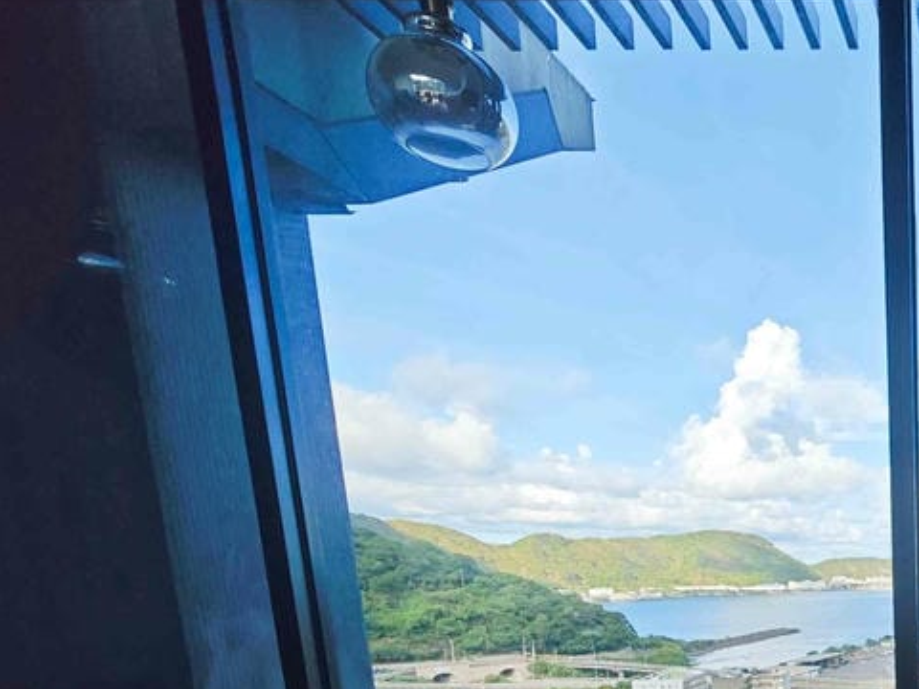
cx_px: 1020
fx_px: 796
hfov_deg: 44.8
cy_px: 716
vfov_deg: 40.0
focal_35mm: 30
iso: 50
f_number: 1.8
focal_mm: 2.03
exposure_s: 1/1600
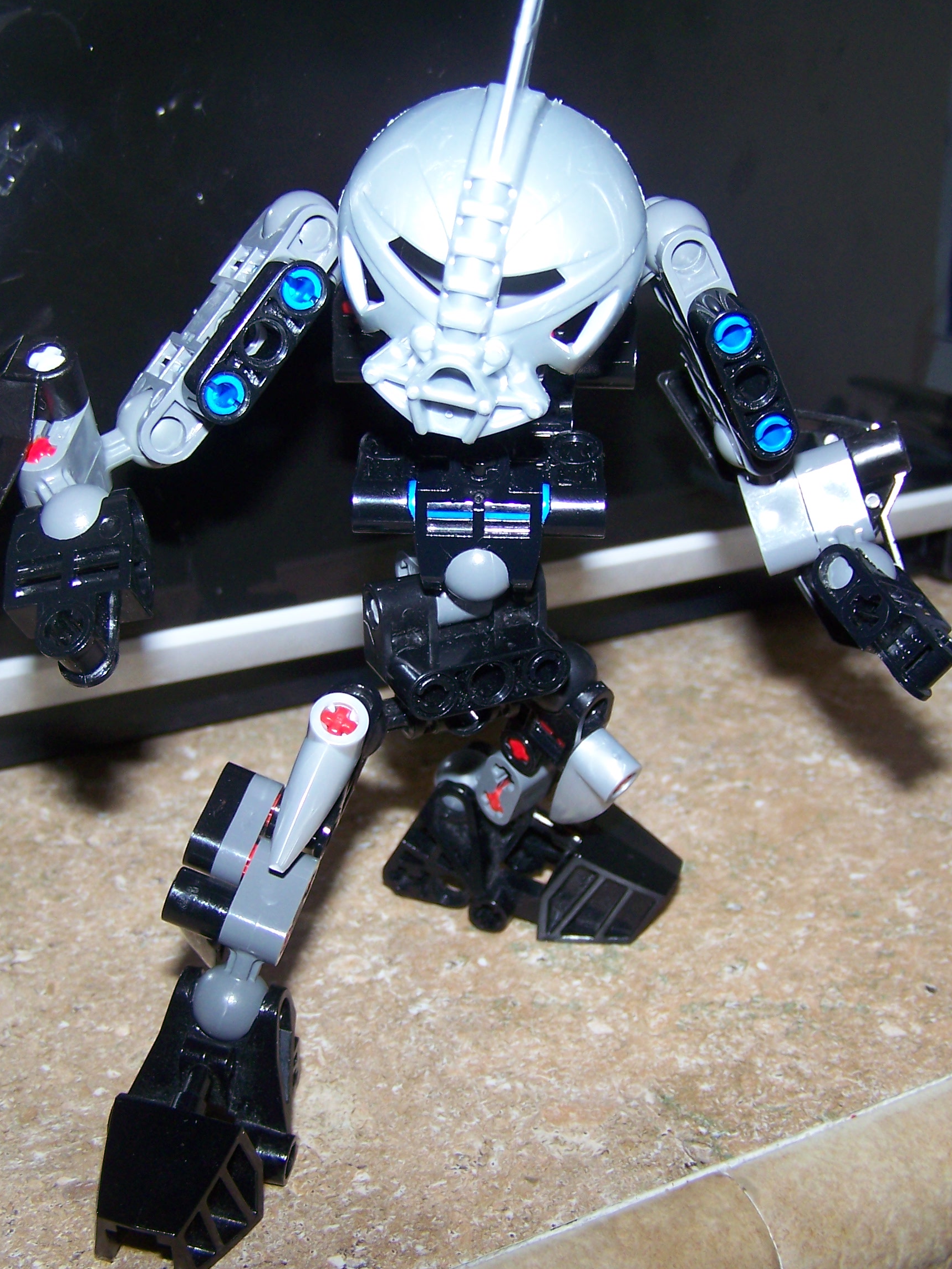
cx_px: 456
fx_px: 1870
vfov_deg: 37.5
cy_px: 633
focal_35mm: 51
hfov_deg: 28.6
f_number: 2.8
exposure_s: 1/80
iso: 80
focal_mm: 6.3
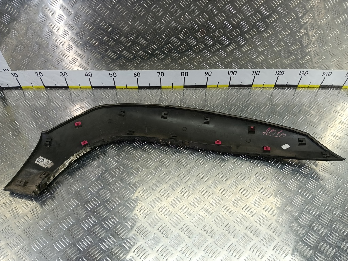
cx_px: 174
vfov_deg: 58.9
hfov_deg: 73.9
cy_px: 130
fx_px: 231
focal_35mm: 23
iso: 101
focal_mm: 4.11
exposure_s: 1/50
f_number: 1.6
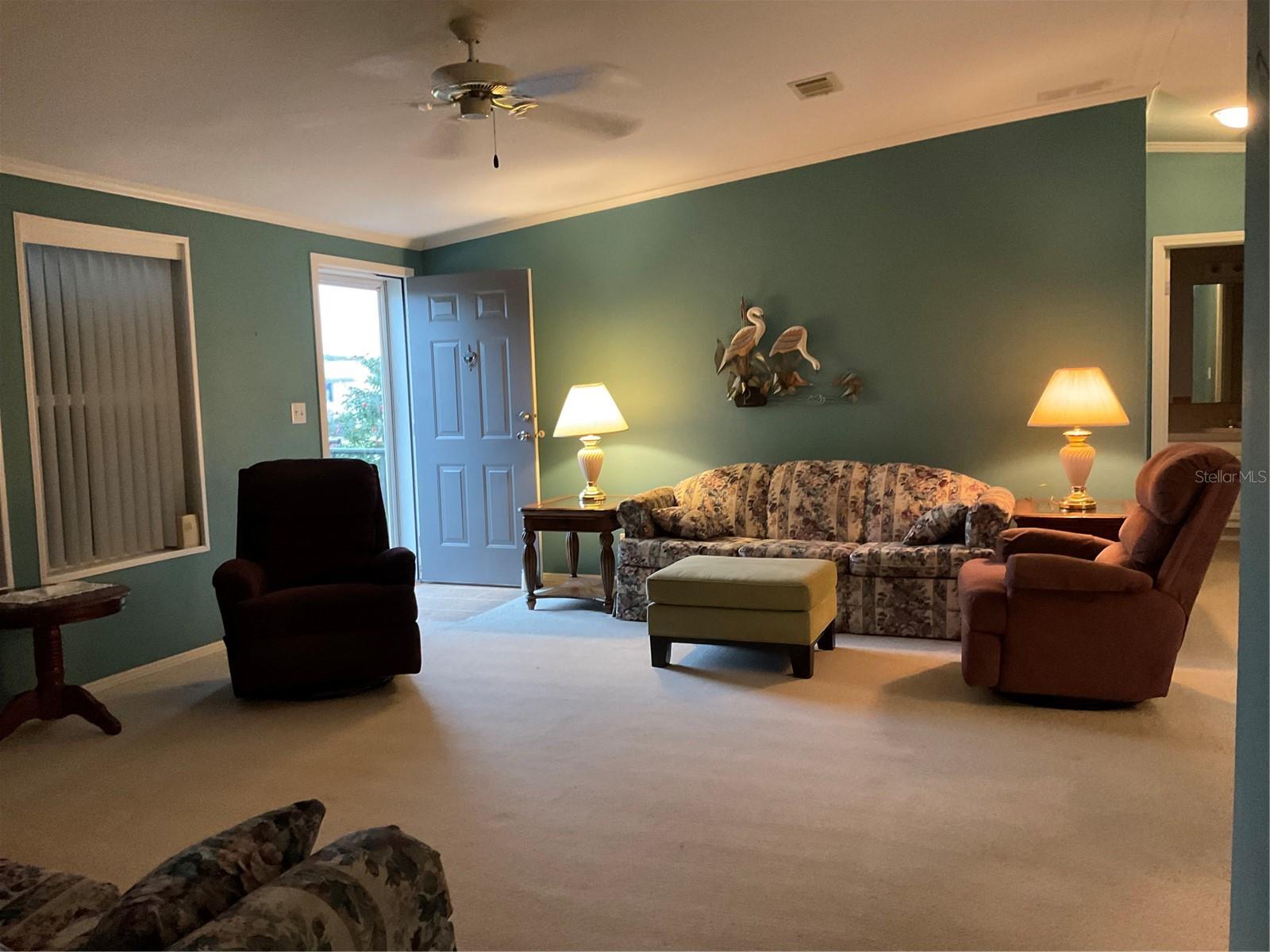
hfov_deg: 61.7
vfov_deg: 48.2
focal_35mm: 29
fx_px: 1064
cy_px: 476
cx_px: 635
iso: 320
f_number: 1.8
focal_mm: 3
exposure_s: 1/40
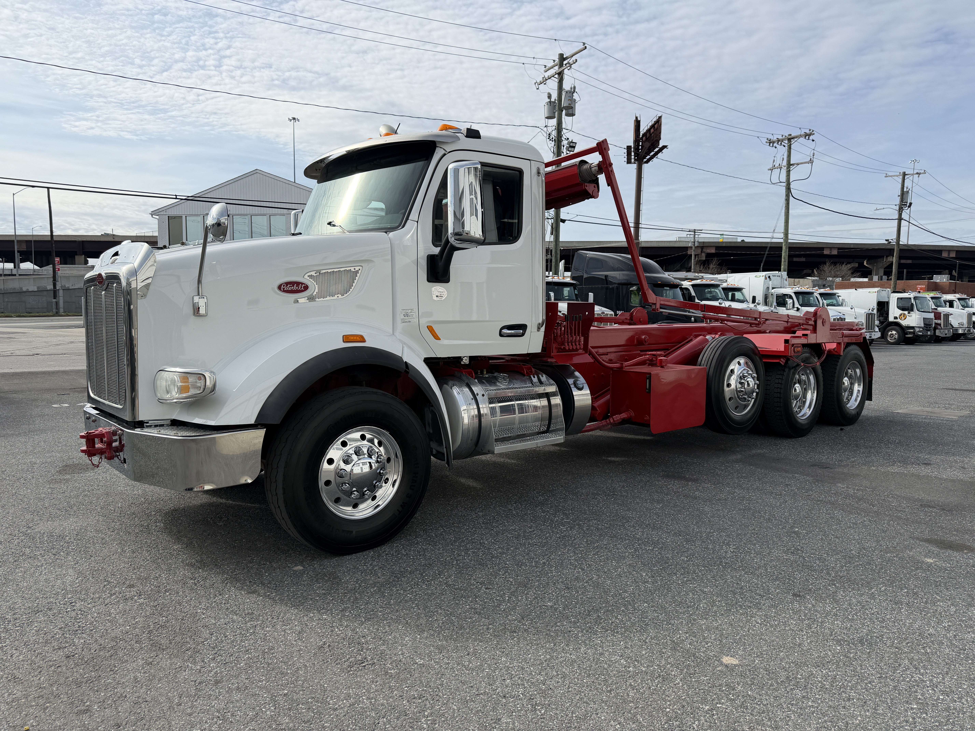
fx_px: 676
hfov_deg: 71.6
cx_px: 488
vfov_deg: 56.8
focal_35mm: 24
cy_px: 366
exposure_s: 1/4975
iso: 80
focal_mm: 6.76
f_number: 1.78
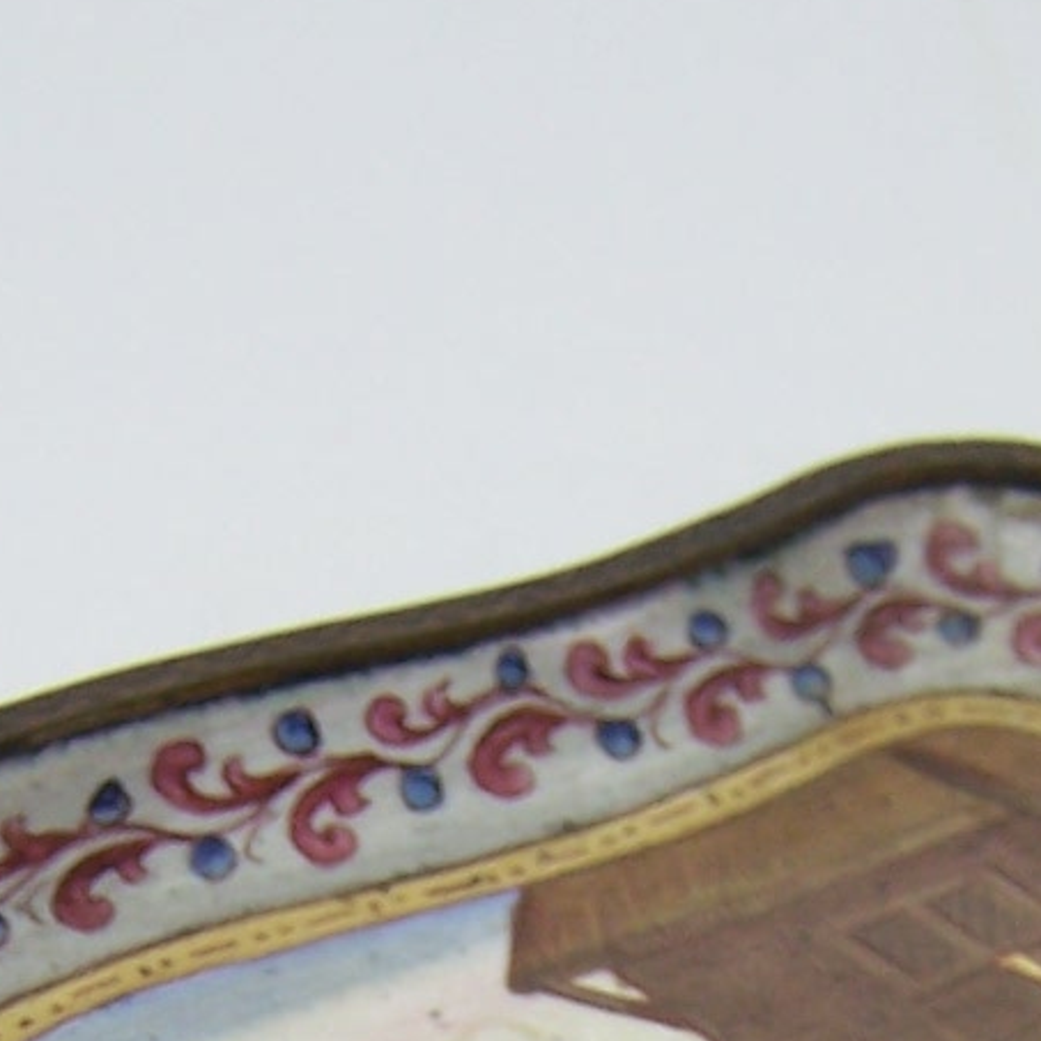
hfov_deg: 11.5
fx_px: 5172
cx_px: 517
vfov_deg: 10.9
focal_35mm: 152
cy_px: 1694
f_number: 2.8
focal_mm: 6.3
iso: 80
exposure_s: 1/60
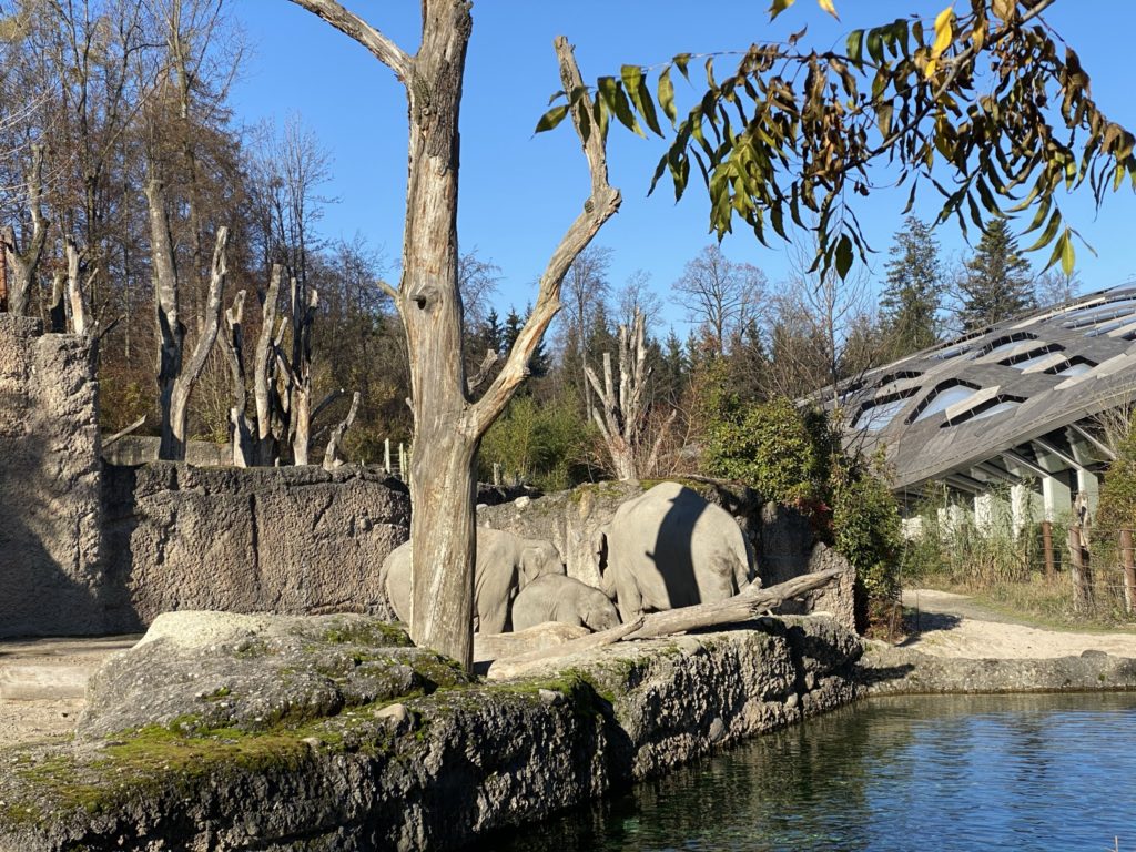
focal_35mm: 52
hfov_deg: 36.8
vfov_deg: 28.0
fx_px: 1706
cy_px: 426
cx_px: 568
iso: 20
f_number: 2
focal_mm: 6
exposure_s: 1/1089
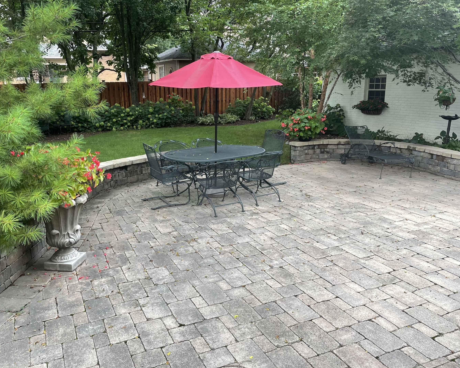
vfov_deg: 50.0
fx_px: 395
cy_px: 178
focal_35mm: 29
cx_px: 204
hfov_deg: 60.3
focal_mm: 4.2
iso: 40
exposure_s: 1/121
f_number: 1.6
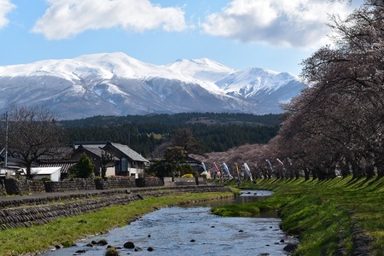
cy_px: 128
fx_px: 768
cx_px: 192
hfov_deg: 28.1
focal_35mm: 72
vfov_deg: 18.9
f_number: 11
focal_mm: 48
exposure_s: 1/500
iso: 280
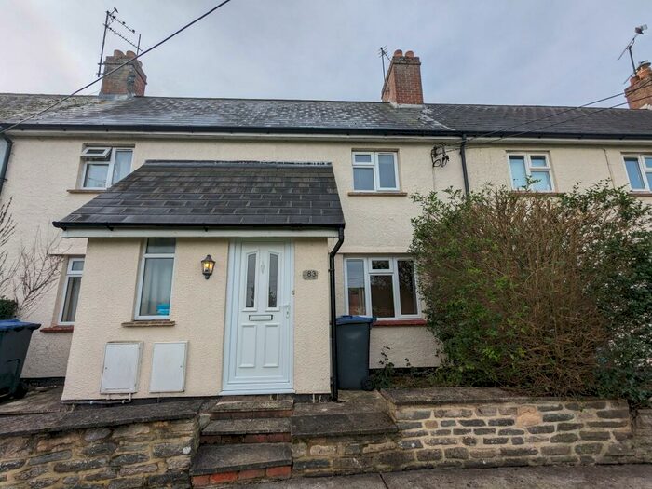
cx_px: 326
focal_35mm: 16
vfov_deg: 78.1
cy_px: 244
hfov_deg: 94.5
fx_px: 301
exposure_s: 1/1689
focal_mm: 2.35
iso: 47
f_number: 2.2
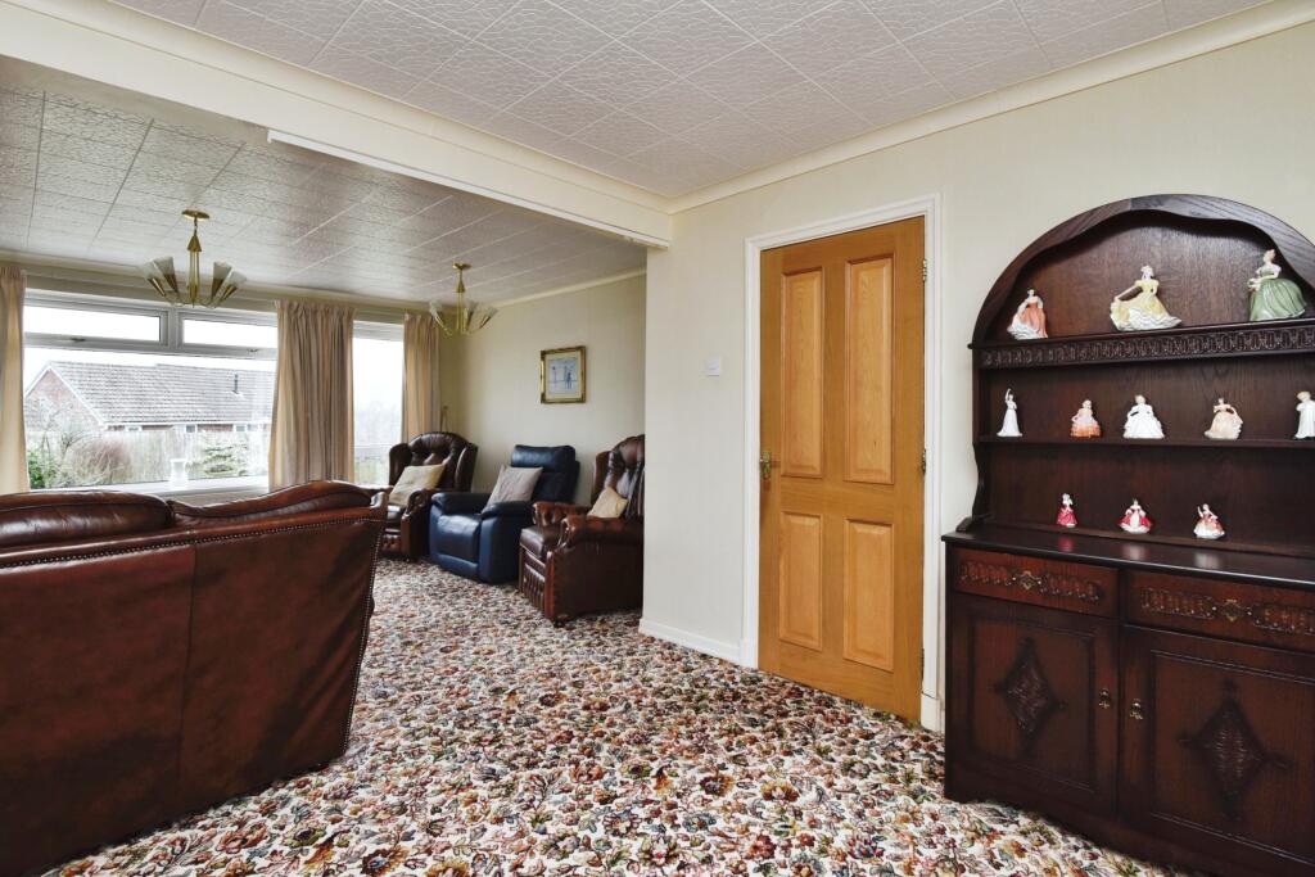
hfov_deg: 96.7
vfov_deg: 73.8
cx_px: 658
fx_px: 584
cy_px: 438
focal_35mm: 16
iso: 500
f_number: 7.1
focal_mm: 16
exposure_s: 1/30
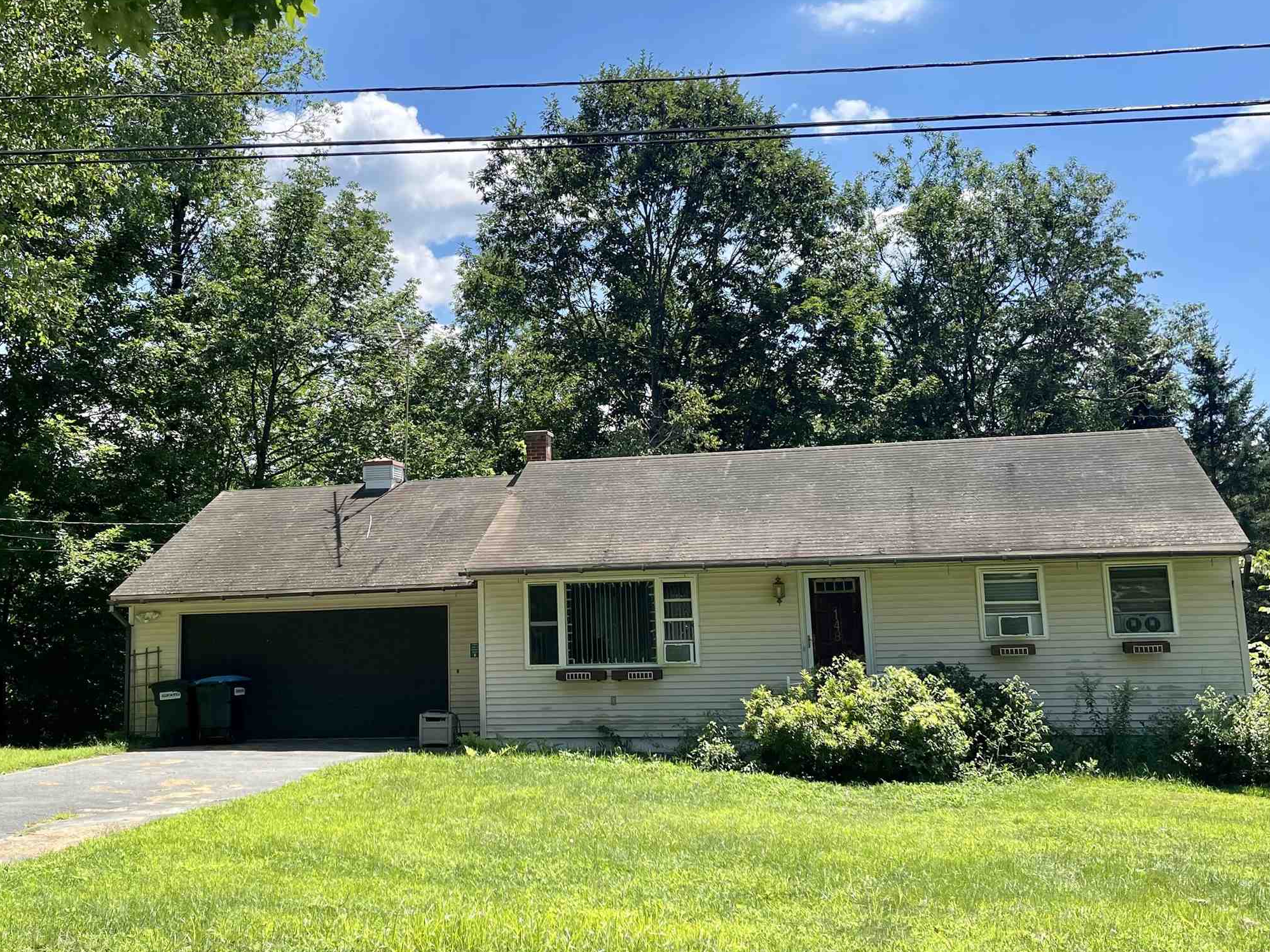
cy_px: 359
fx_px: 1468
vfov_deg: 35.8
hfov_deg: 46.7
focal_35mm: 40
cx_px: 557
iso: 32
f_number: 1.6
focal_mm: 5.1
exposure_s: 1/3165
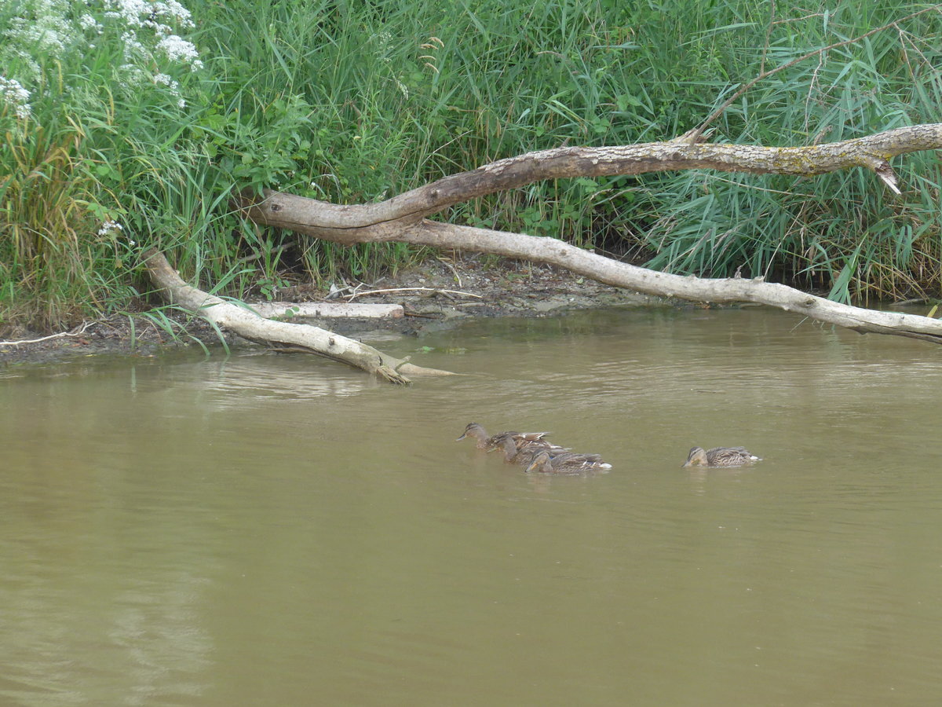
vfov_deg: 6.7
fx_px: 6041
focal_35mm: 222
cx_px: 471
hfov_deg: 8.9
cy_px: 354
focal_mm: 42.8
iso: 320
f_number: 5.9
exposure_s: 1/125
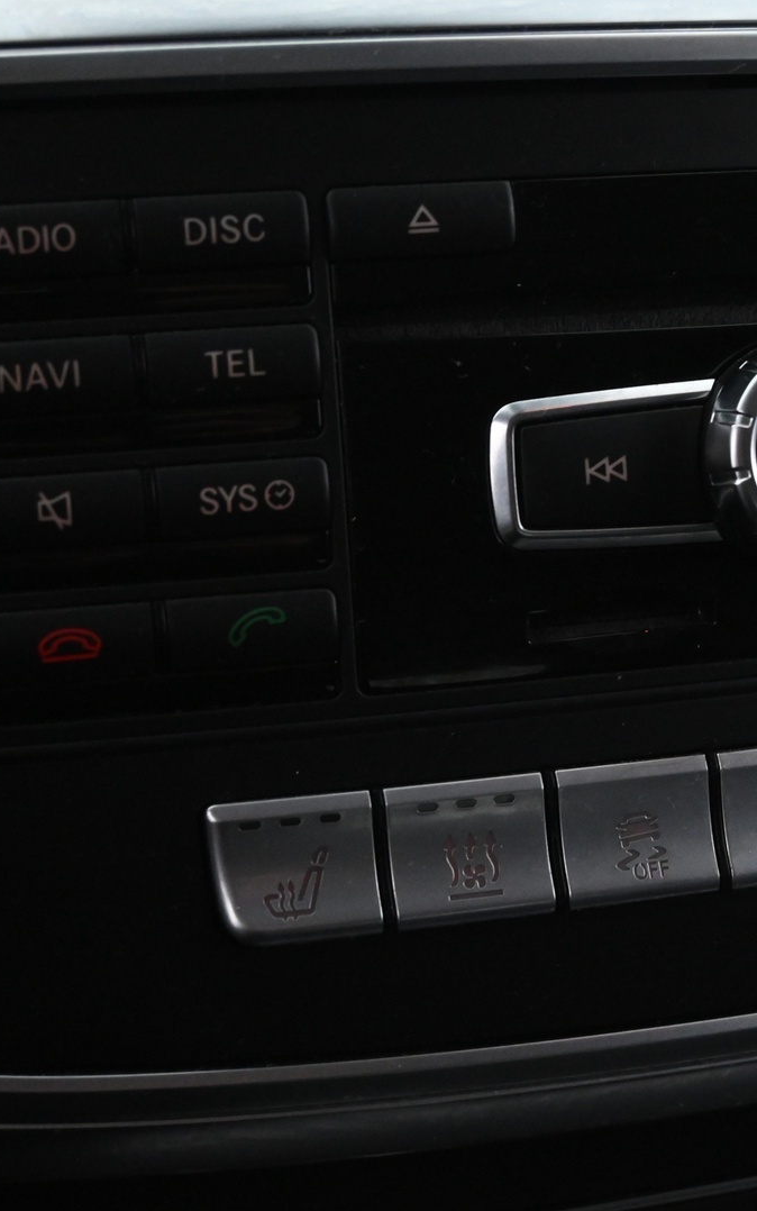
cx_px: 642
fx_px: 2389
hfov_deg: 17.8
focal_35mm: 72
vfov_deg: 28.4
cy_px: 606
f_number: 5
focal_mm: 31.5
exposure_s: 1/50
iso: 3600
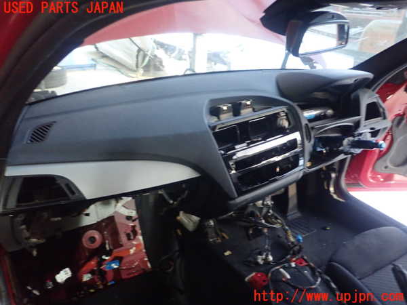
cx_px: 204
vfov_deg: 46.8
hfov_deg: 60.0
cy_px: 152
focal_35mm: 30
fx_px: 353
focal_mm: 5.5
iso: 1000
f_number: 2.3
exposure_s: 1/30
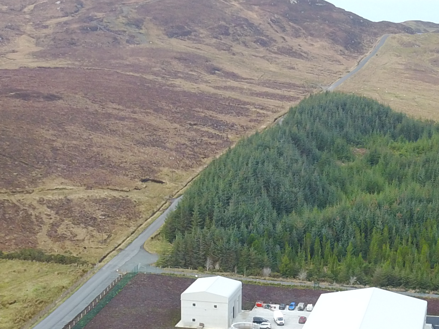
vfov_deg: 16.8
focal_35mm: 84
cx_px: 301
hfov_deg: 23.2
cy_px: 391
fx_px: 1065
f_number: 2.2
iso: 136
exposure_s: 1/25
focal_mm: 4.73
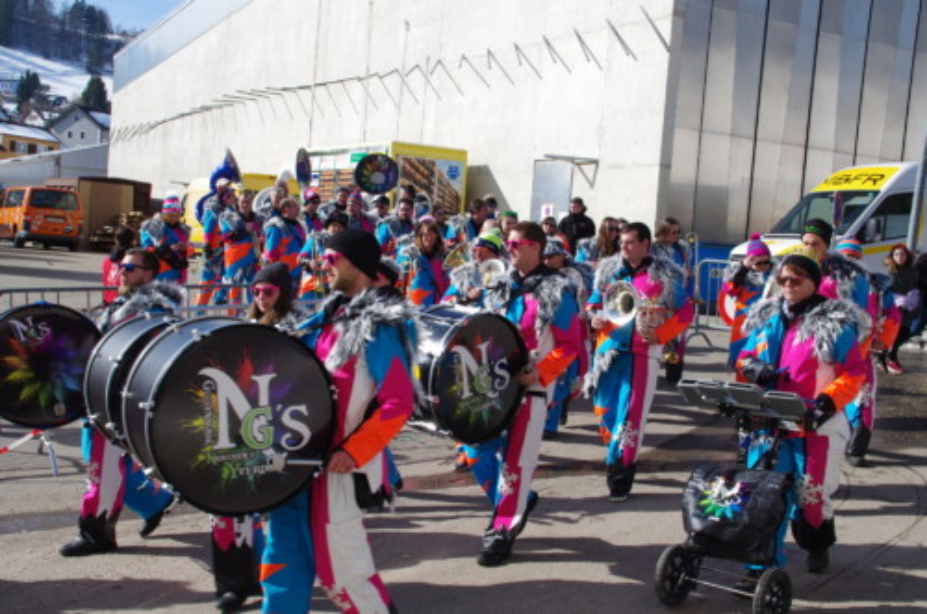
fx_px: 1272
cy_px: 307
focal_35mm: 50
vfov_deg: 27.1
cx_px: 464
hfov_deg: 40.0
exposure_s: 1/160
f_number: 11
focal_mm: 33
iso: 100
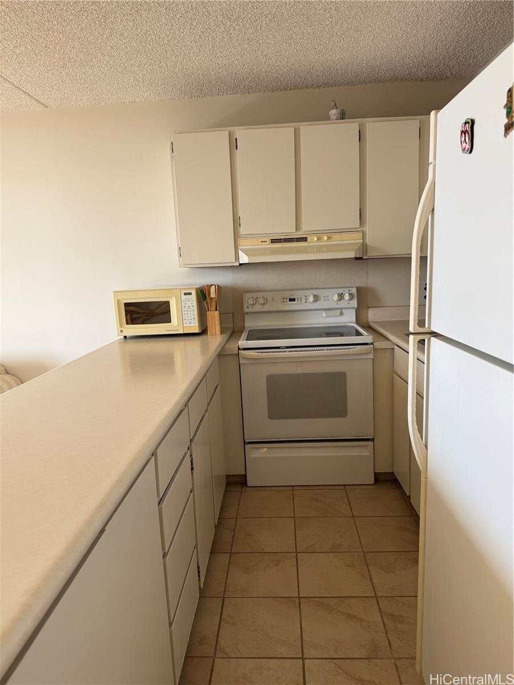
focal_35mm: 24
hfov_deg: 56.8
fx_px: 475
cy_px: 342
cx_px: 257
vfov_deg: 71.6
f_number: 1.78
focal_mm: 6.76
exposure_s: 1/121
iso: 80
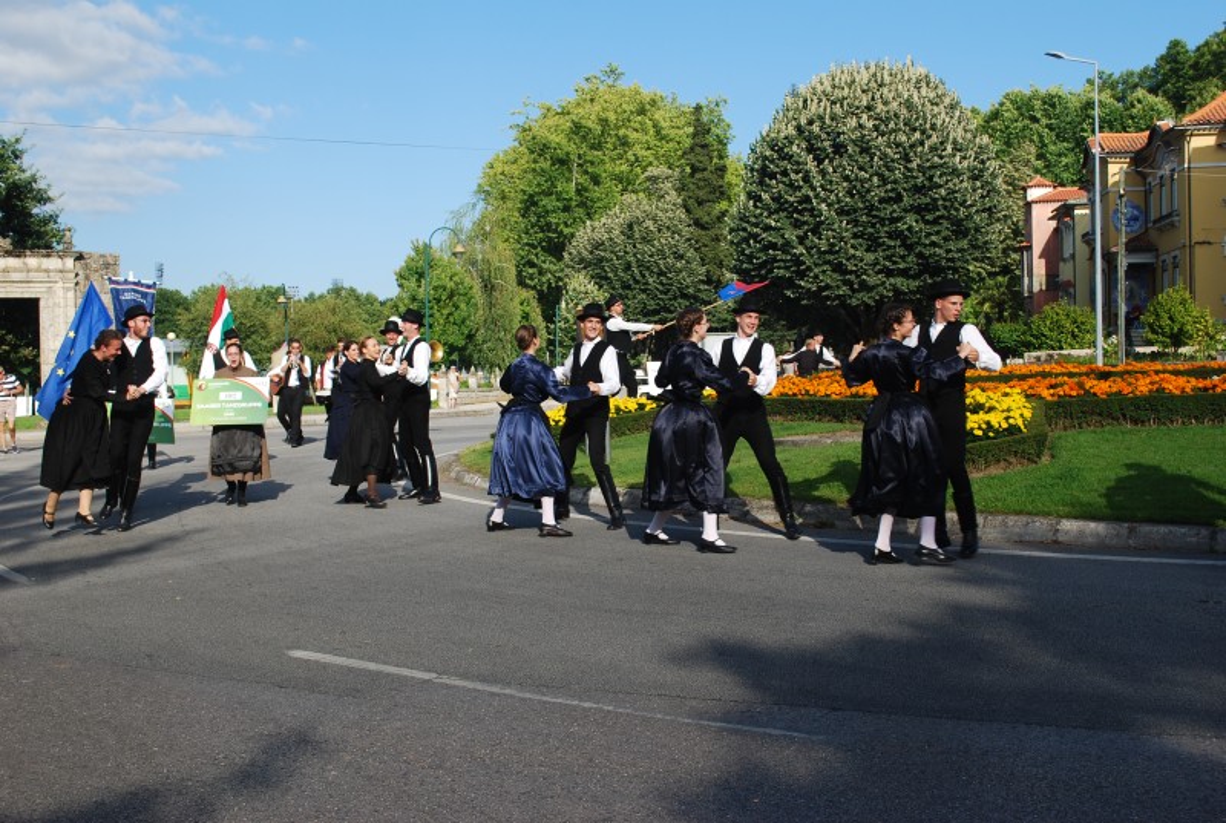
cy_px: 412
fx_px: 1433
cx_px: 613
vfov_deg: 32.0
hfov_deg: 46.3
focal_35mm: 42
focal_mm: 28
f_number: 7.1
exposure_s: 1/200
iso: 100
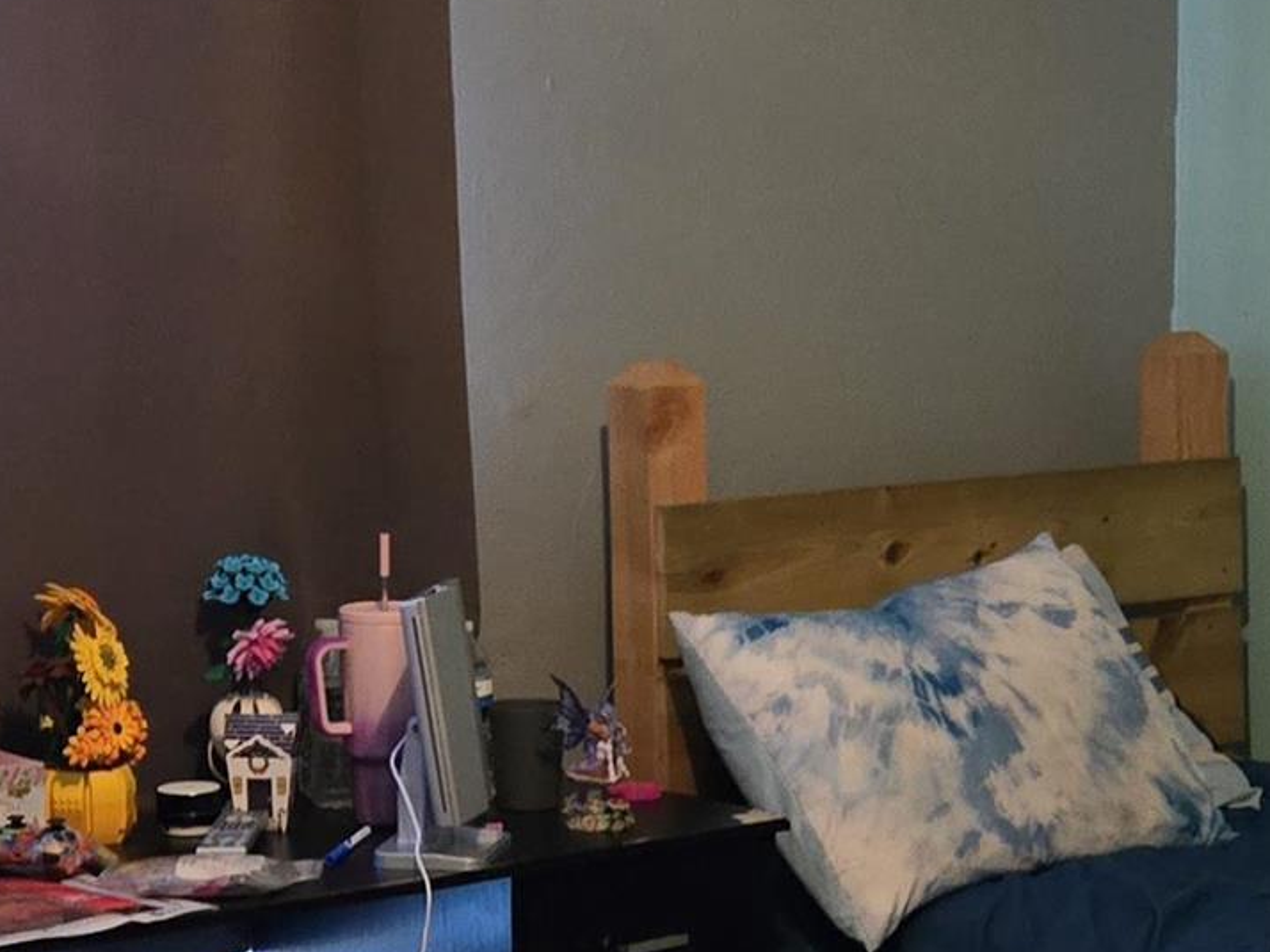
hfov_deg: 19.8
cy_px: 600
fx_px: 3631
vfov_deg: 14.9
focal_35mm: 99
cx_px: 695
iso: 1600
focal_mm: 5.4
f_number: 1.8
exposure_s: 1/60
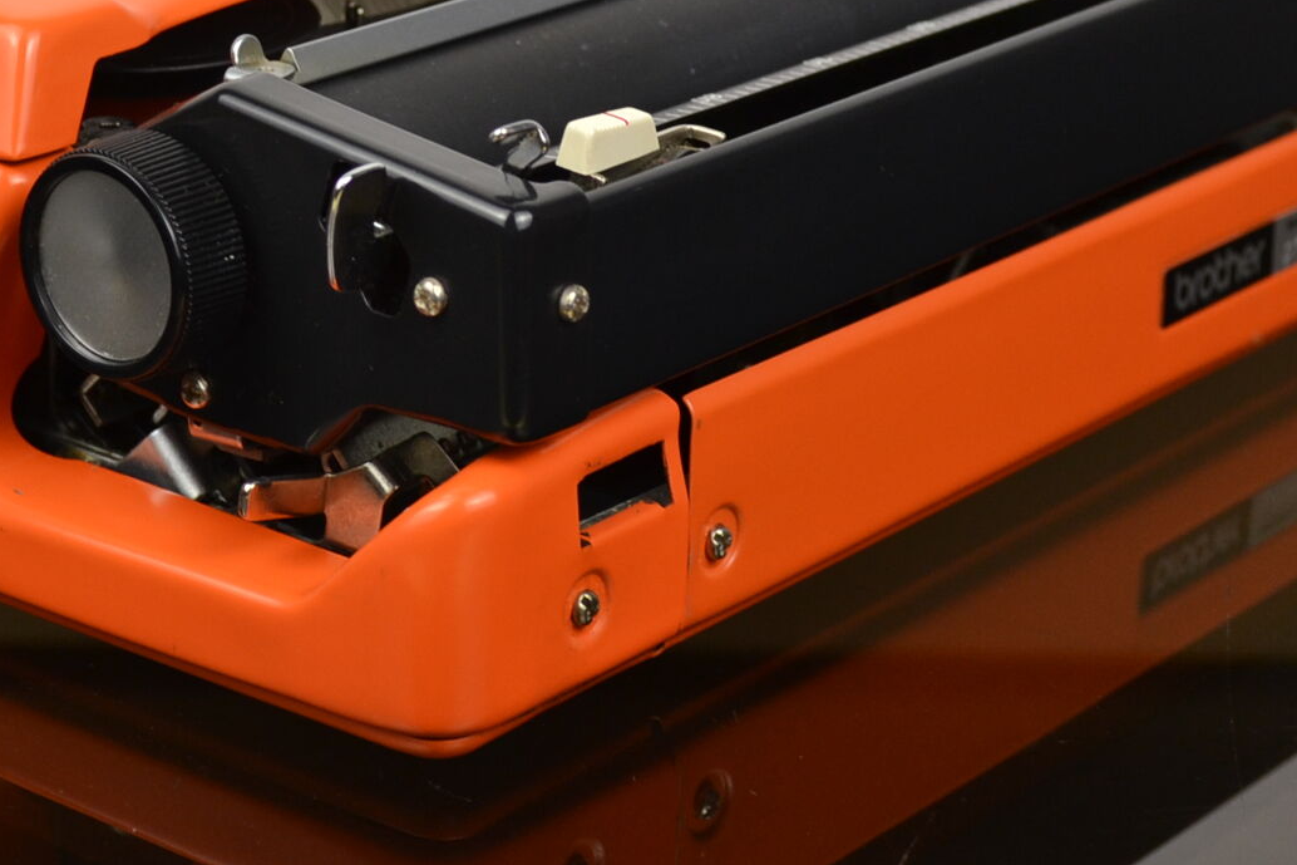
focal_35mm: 107
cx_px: 394
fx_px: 3854
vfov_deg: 12.7
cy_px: 43
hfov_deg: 19.0
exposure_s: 1/100
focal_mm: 32
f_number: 5
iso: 400
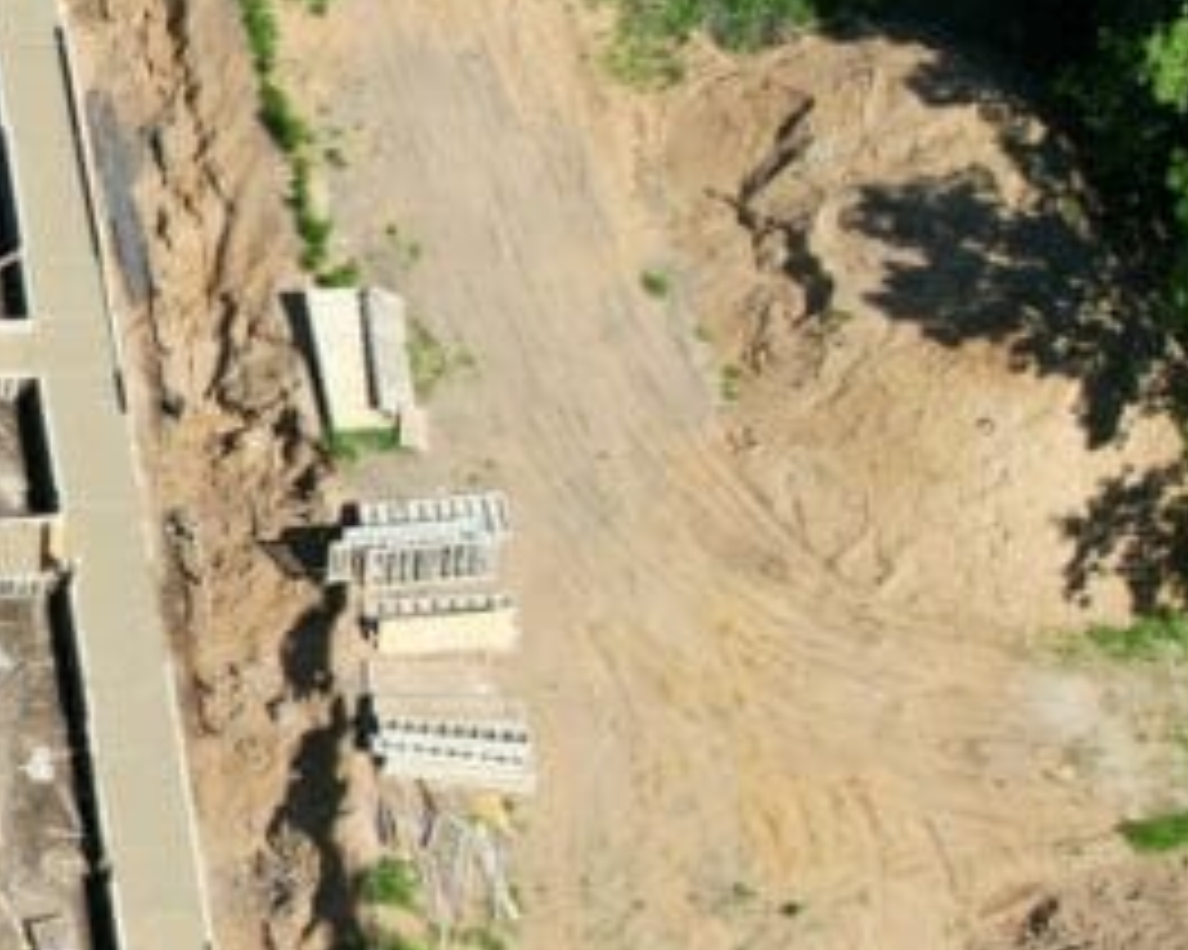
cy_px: 583
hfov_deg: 21.3
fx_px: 2812
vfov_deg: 19.1
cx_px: -414
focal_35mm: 80
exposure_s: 1/1250
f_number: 2.8
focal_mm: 8.38
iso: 100
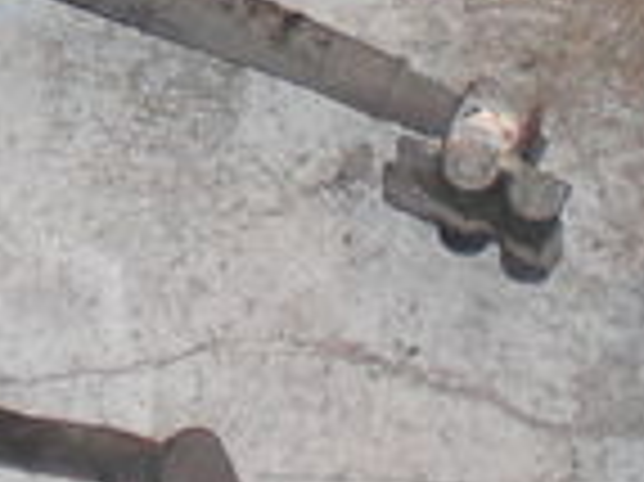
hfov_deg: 12.2
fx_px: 2993
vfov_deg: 8.8
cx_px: 68
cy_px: -392
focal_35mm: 161
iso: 200
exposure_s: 1/60
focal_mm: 6.3
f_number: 3.1
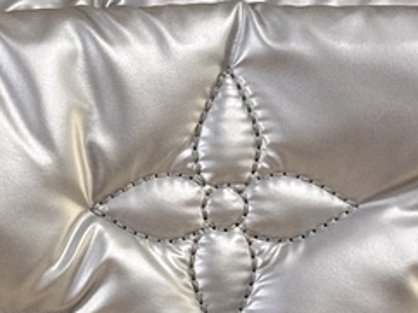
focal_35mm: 200
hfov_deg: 9.7
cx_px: -114
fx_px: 2413
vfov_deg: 7.3
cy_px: 451
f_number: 1.78
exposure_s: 1/53
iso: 125
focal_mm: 6.76
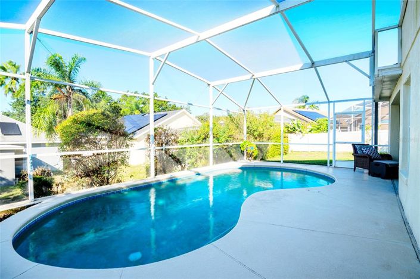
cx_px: 210
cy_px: 140
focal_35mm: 16
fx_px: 192
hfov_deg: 95.1
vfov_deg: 71.9
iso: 100
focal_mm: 11
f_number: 8
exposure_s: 1/60
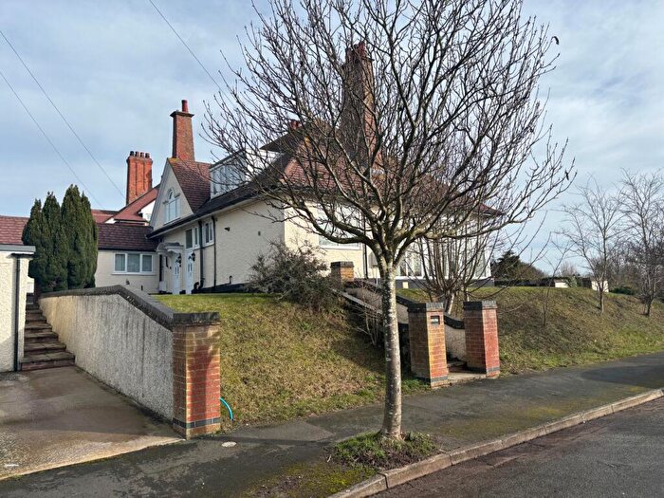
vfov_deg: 53.1
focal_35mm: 26
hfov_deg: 67.3
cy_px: 249
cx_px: 332
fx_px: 499
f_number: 1.6
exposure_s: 1/2571
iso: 50
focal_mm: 5.96
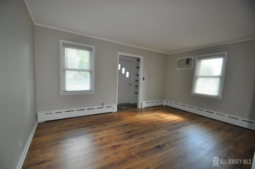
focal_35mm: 15
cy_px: 84
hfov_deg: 100.5
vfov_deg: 77.1
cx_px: 128
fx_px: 106
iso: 800
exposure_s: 1/125
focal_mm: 10
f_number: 3.5
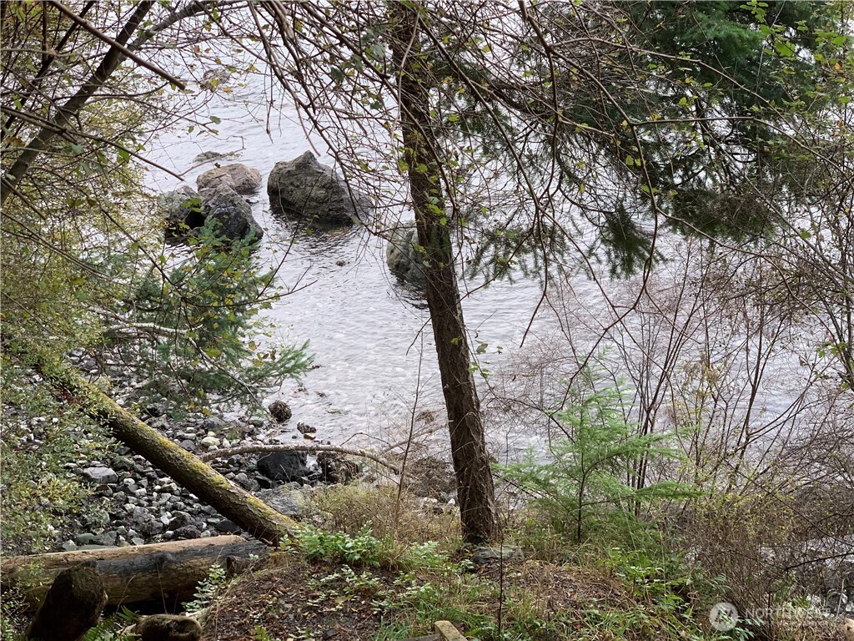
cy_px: 320
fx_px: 1283
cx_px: 427
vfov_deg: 28.0
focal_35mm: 52
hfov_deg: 36.8
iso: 40
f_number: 2.4
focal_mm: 6
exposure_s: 1/122
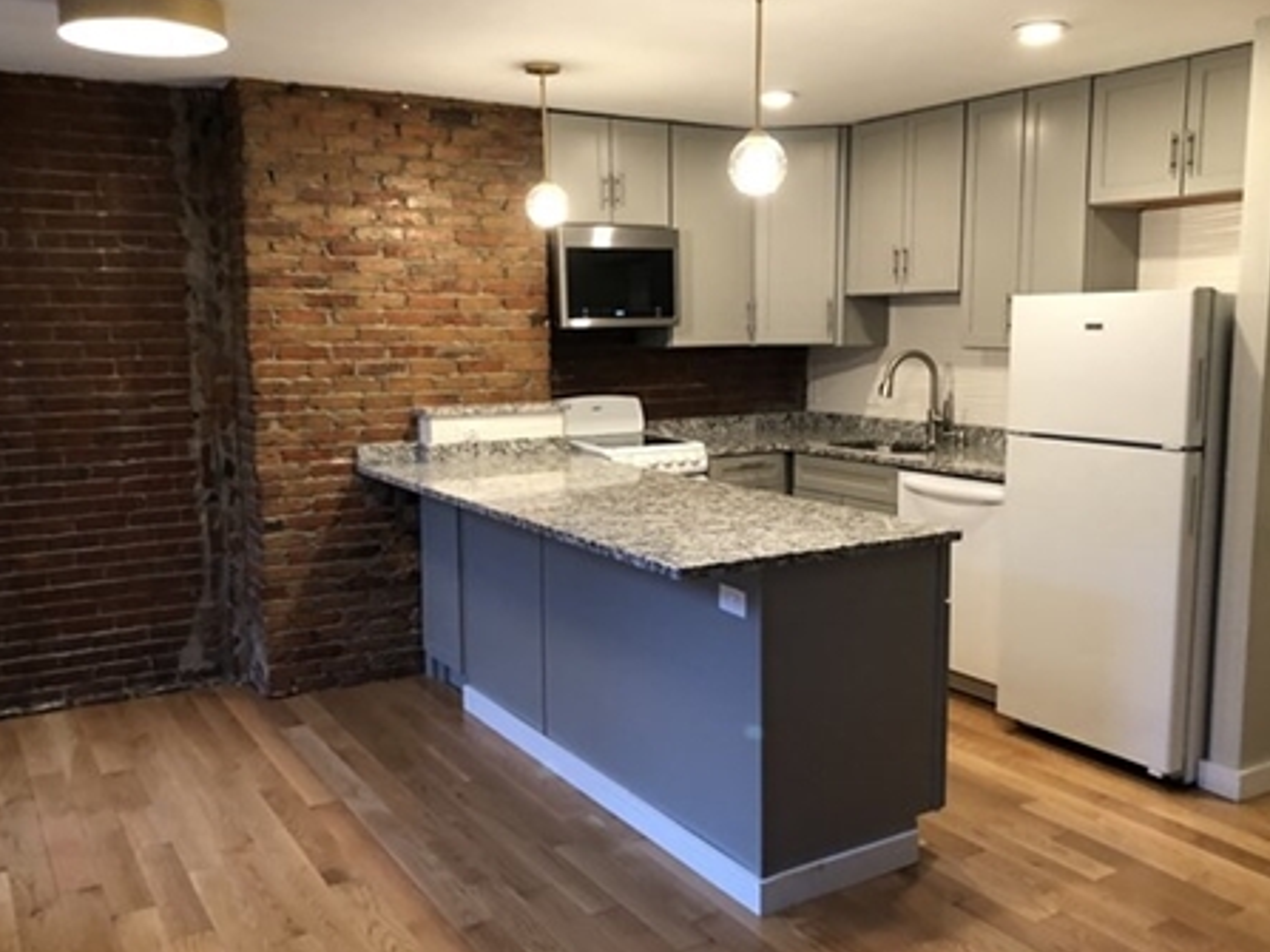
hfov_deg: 56.8
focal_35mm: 32
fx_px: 1174
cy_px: 493
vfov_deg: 44.1
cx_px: 661
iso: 64
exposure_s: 1/15
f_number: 1.8
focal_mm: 3.99
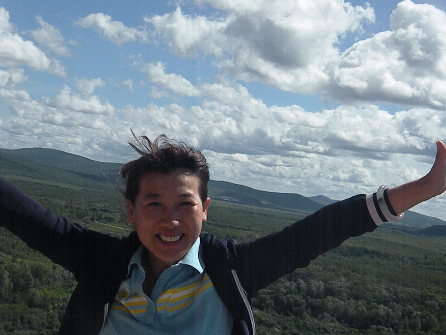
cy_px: 168
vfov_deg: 26.6
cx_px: 223
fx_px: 709
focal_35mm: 55
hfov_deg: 34.9
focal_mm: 9.8
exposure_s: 1/4219
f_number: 6.3
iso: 640
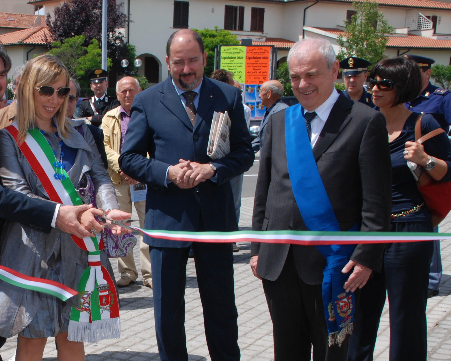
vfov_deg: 23.6
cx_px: 44
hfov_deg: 28.4
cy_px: 272
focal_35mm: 64
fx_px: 854
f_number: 11
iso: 200
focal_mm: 24
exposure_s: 1/200
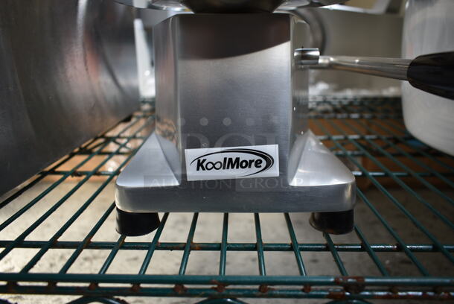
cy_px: 152
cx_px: 227
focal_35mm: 27
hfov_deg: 67.3
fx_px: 341
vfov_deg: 48.0
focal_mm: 18
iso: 110
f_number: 3.5
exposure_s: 1/30
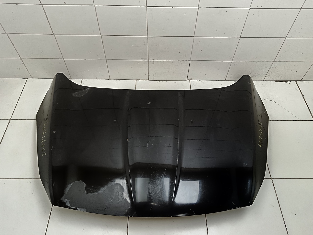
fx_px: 244
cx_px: 156
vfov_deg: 51.4
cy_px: 118
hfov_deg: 65.3
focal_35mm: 27
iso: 539
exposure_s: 1/100
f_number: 1.9
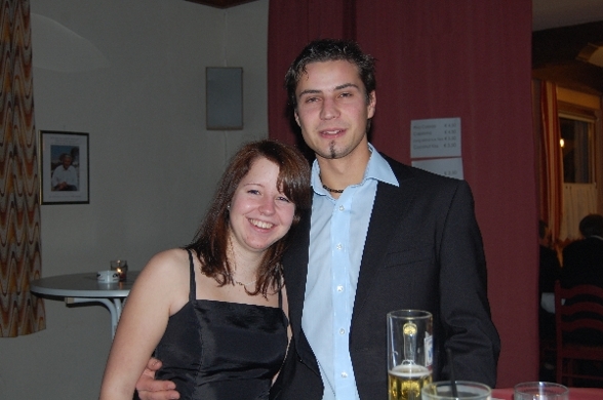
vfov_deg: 28.8
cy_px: 200
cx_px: 302
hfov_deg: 42.4
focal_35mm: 46
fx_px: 778
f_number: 4.5
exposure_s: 1/60
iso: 400
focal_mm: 31
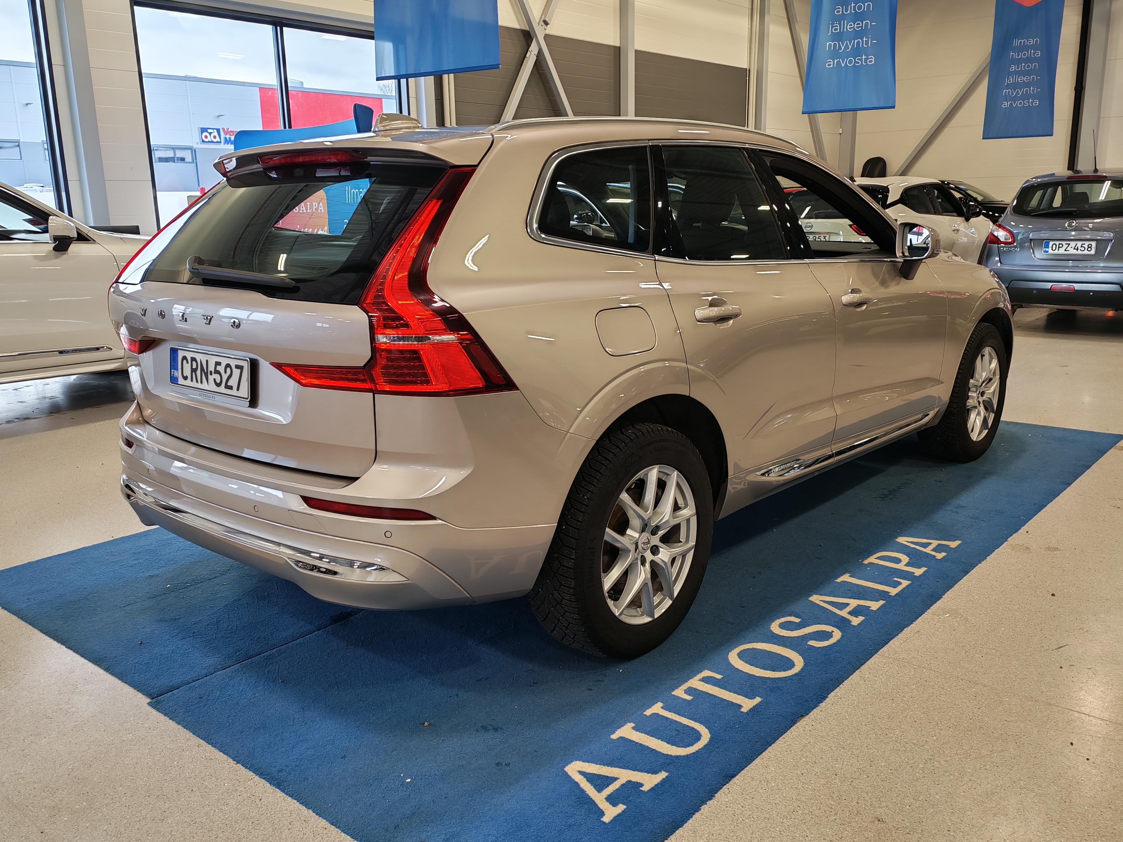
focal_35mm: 30
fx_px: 973
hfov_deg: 60.0
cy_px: 421
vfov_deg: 46.8
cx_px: 562
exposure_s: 1/100
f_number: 1.9
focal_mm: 6.12
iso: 97
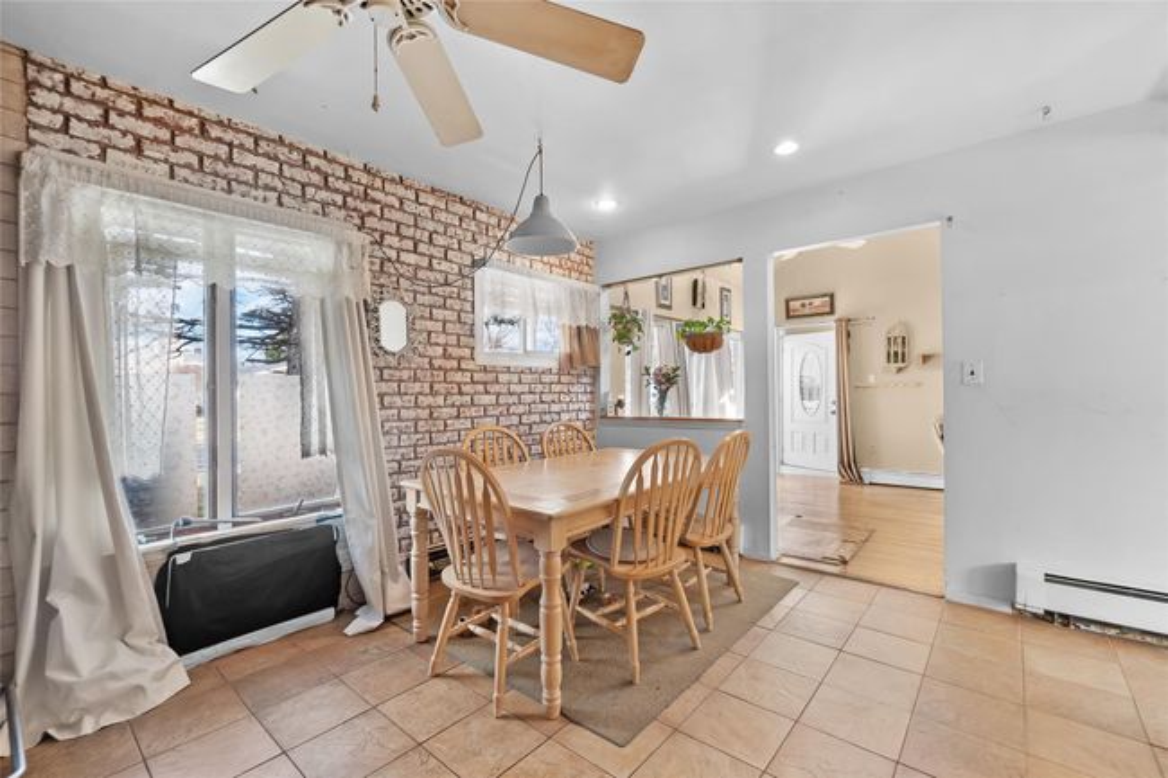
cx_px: 584
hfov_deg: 100.4
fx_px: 487
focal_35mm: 15
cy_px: 389
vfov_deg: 77.3
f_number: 9
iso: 250
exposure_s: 1.3
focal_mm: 10
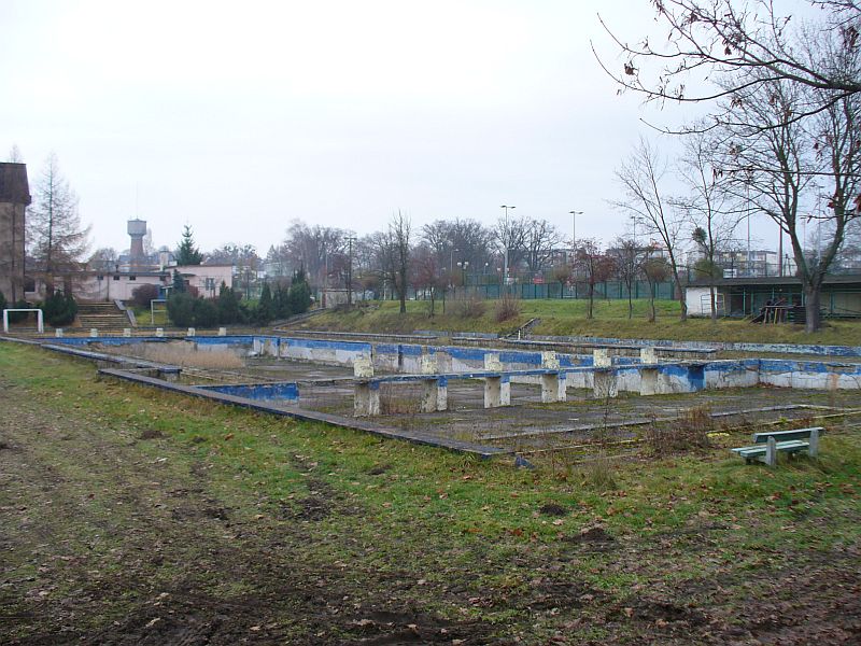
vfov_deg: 38.7
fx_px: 920
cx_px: 430
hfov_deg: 50.1
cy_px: 323
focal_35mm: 37
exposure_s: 1/60
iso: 80
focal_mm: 6.1
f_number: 2.8
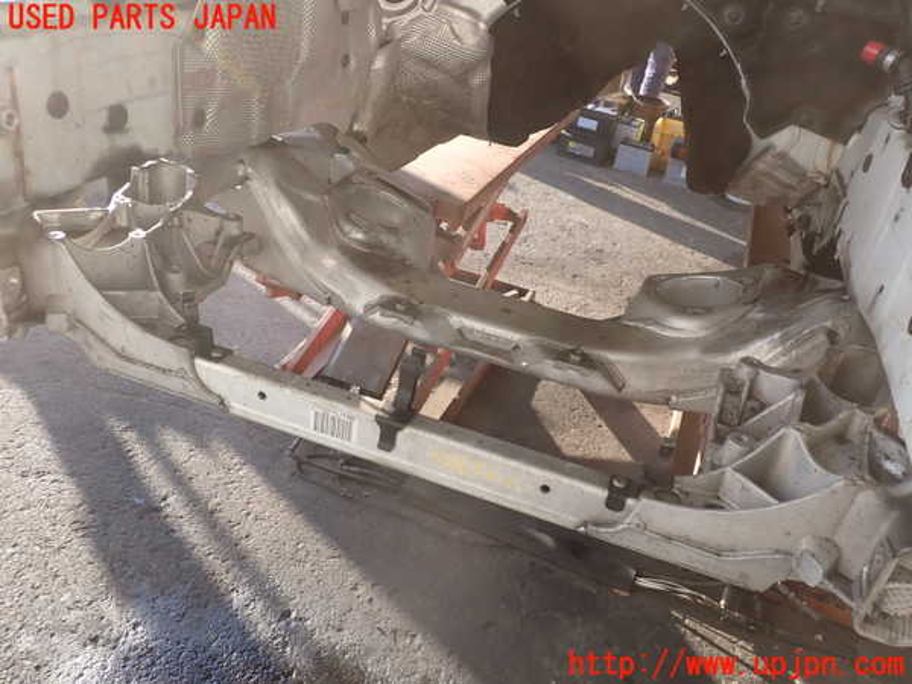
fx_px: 790
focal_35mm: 30
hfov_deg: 60.0
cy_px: 342
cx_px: 456
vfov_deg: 46.8
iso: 100
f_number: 3.2
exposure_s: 1/125
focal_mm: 5.4
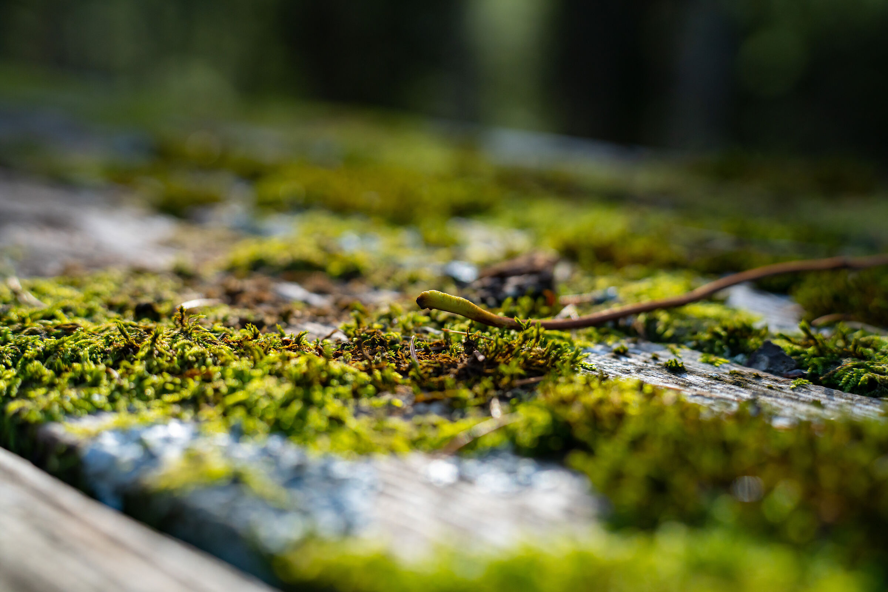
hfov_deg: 38.2
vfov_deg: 26.0
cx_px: 444
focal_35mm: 52
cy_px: 296
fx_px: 1283
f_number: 3.5
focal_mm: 52
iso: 640
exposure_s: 1/1600
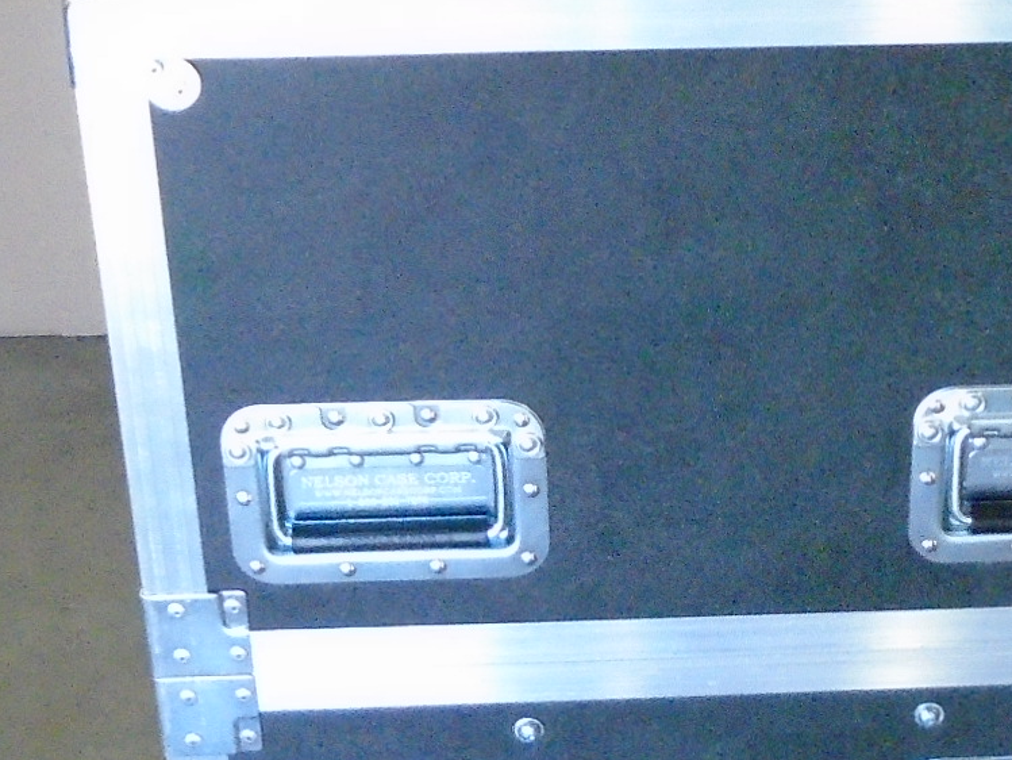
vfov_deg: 16.4
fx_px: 2632
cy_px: 368
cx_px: 767
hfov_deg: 21.6
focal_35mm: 90
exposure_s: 1/80
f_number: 3.2
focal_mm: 4.6
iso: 800
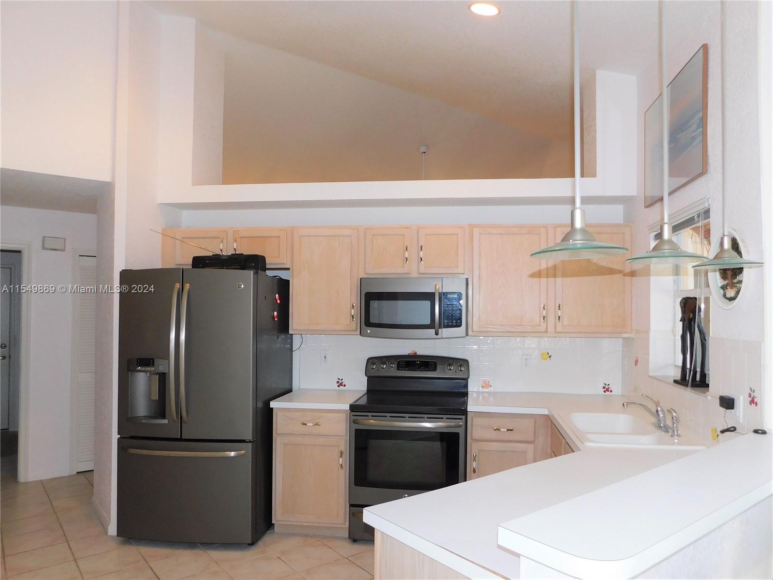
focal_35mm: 23
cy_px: 290
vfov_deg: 58.9
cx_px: 386
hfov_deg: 73.9
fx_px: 514
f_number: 3
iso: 200
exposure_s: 1/30
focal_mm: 4
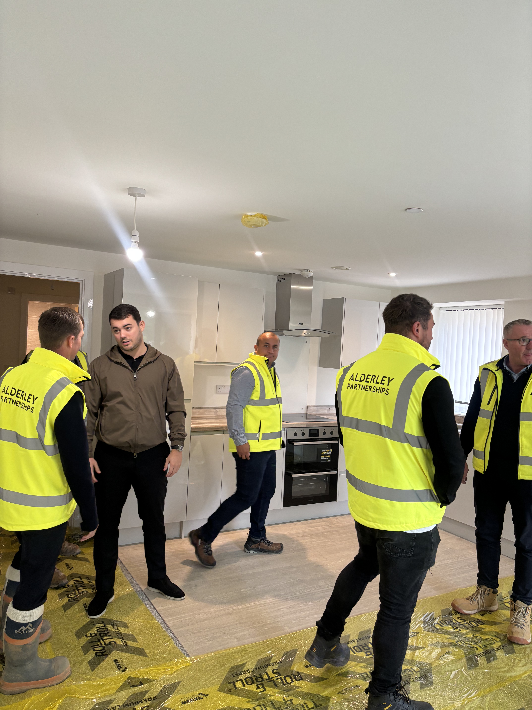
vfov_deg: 67.3
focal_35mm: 26
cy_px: 355
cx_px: 266
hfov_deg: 53.1
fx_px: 533
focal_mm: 5.96
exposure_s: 1/50
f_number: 1.6
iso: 125
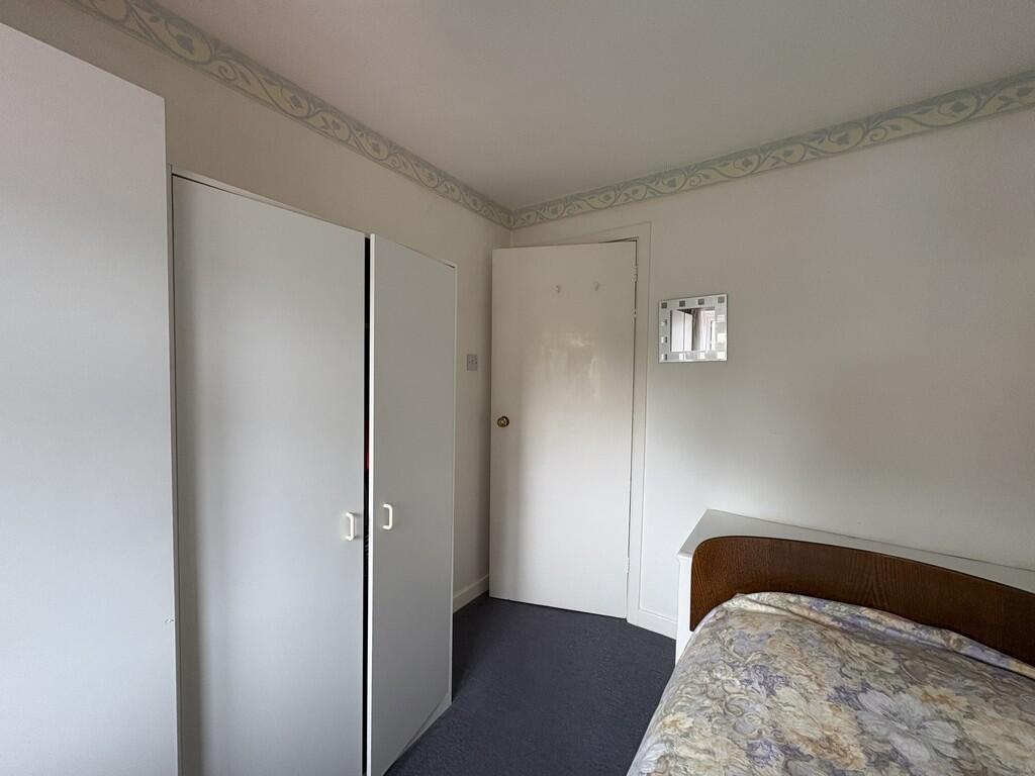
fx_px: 419
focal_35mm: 14
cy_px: 388
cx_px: 518
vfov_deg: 85.7
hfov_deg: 102.1
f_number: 2.2
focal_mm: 2.22
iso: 160
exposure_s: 1/99
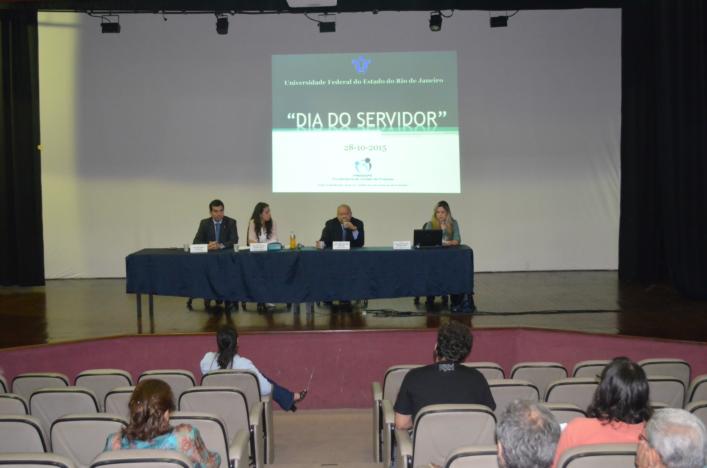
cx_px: 354
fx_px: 764
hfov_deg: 49.6
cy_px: 234
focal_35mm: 39
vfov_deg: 34.1
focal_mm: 26
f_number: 4.2
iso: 3200
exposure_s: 1/60
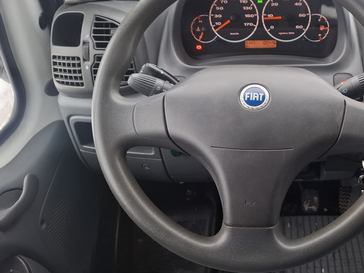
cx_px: 272
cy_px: 96
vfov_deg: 40.3
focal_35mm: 35
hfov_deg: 50.5
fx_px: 368
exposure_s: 1/50
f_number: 1.8
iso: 200
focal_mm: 5.54
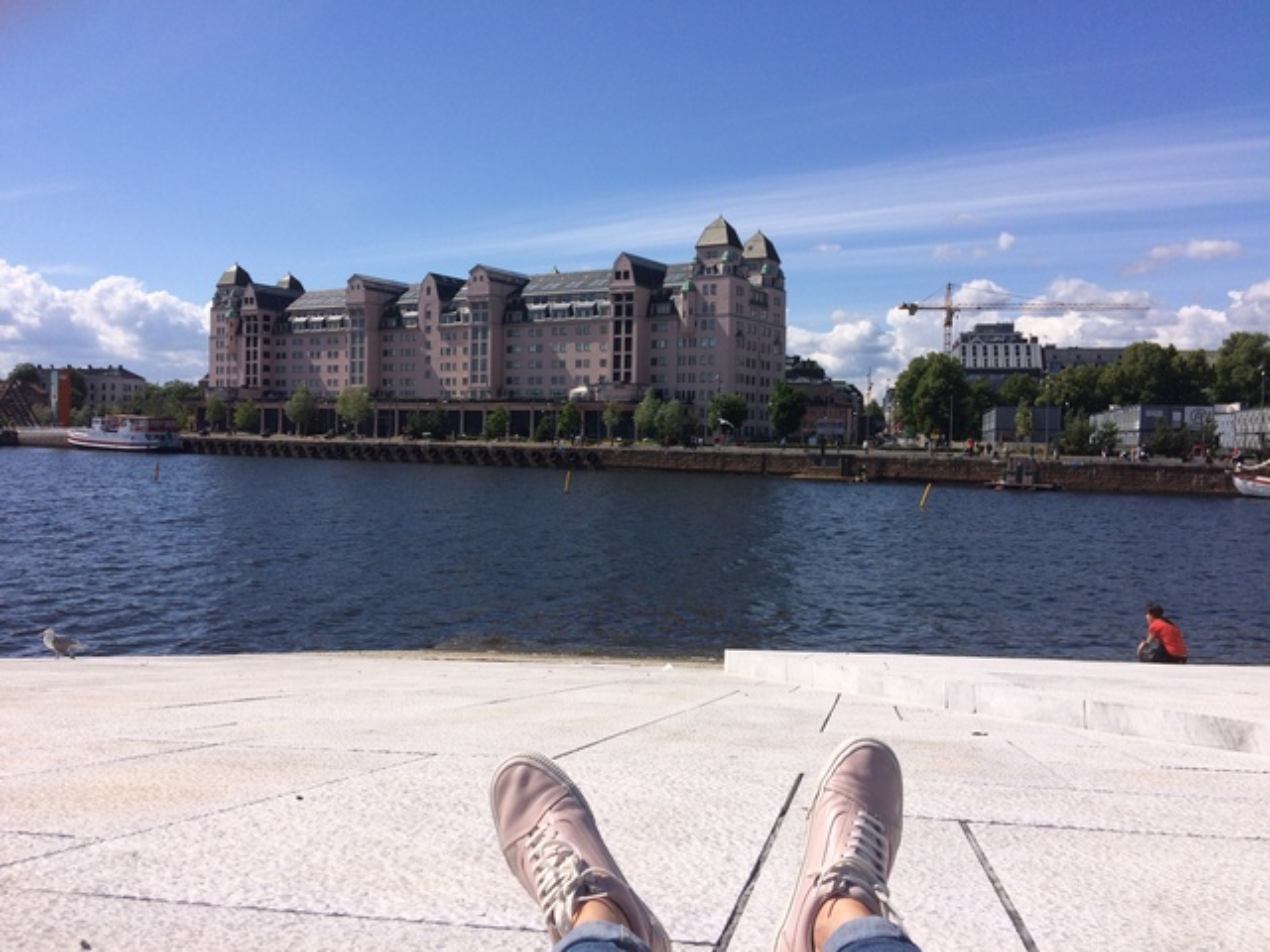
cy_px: 476
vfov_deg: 48.2
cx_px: 635
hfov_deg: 61.7
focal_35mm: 29
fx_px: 1064
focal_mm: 4.15
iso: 32
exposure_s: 1/4115
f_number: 2.2
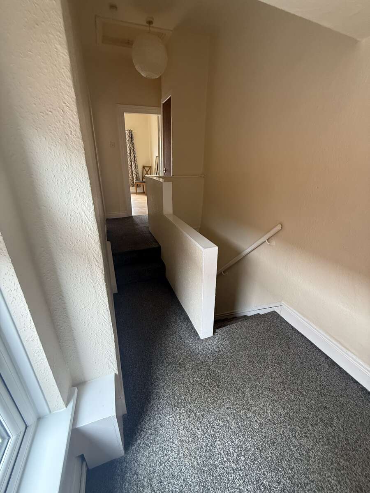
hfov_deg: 85.7
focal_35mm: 14
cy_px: 246
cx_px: 185
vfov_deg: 102.1
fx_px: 200
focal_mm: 2.22
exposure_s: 1/81
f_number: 2.2
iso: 320
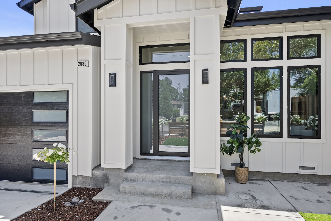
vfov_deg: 59.6
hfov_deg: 81.2
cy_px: 110
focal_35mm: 21
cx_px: 166
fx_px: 193
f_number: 8
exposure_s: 1/20
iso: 100
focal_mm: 21
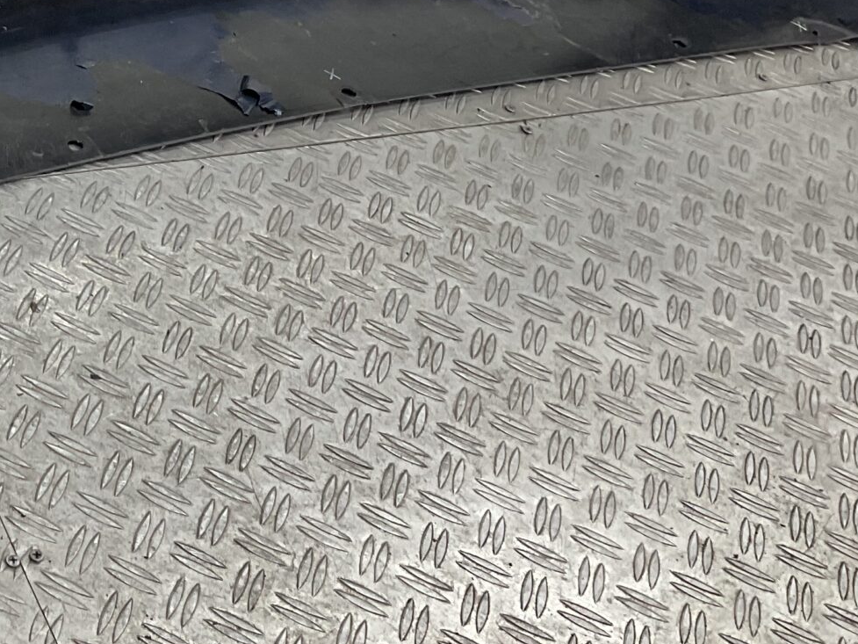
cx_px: -29
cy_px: -40
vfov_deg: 18.7
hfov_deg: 24.3
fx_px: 1884
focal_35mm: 76
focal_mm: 3
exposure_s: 1/100
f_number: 1.8
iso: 40
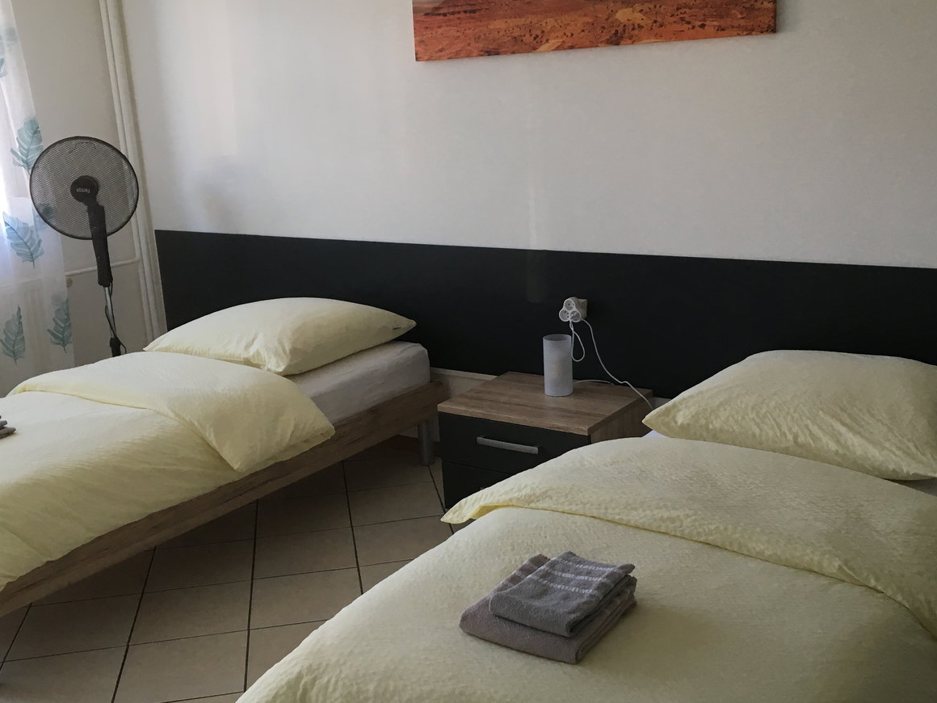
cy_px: 369
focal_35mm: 40
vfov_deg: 36.0
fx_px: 1083
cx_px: 452
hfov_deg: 46.8
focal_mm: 4.15
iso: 50
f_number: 2.2
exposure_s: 1/33
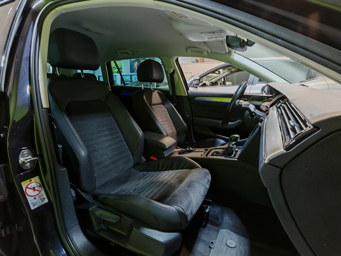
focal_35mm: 18
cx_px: 170
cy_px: 128
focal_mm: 1.82
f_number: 2
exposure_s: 1/33
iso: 320
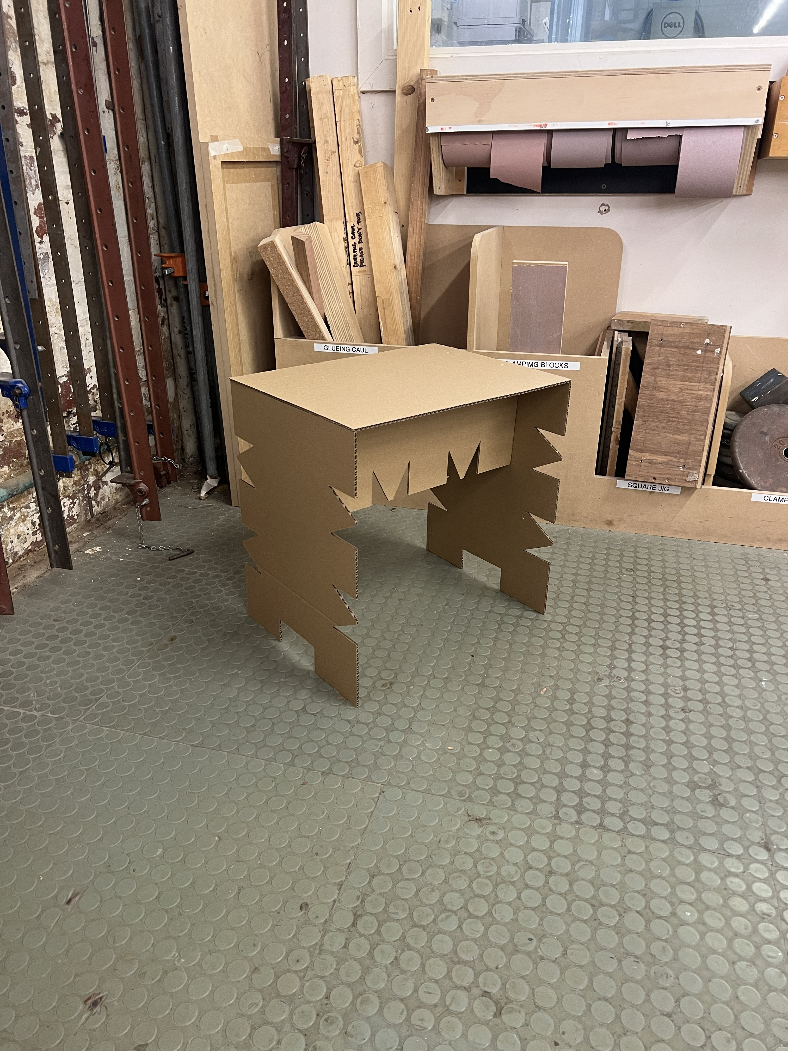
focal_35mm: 26
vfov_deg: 67.3
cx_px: 394
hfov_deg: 53.1
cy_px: 526
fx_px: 789
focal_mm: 5.7
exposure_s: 1/50
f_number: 1.5
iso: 160
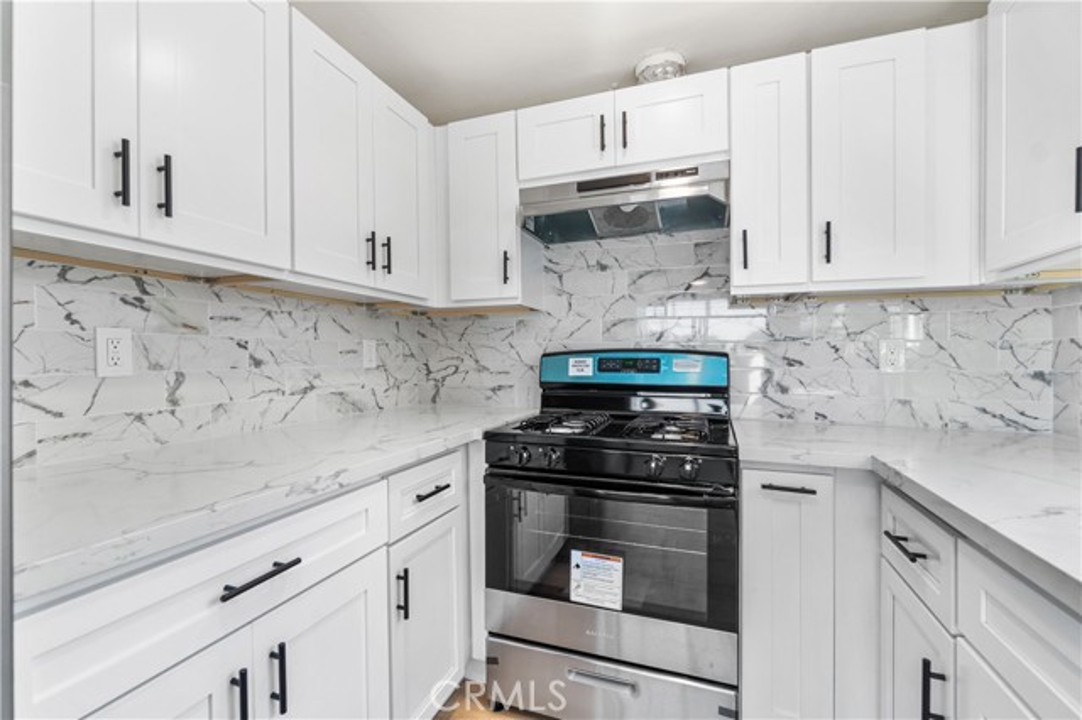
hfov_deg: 100.4
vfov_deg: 77.3
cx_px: 541
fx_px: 451
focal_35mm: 15
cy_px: 360
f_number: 7.1
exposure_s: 1/8
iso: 100
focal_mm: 10
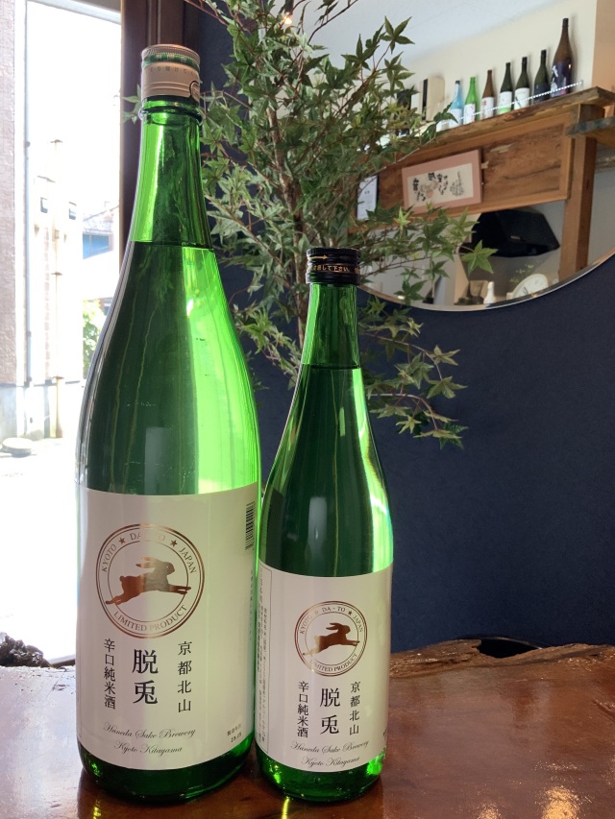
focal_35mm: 29
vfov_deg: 61.7
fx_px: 687
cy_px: 410
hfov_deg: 48.2
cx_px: 308
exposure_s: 1/100
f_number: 1.8
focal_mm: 3
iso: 64
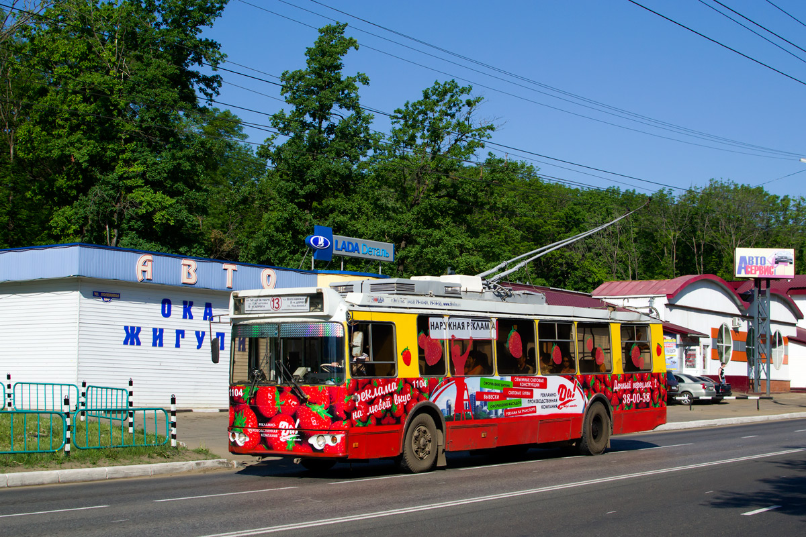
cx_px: 403
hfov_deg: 37.9
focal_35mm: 52
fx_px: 1175
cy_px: 268
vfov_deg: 25.8
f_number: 6.3
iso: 200
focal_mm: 35
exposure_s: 1/1250
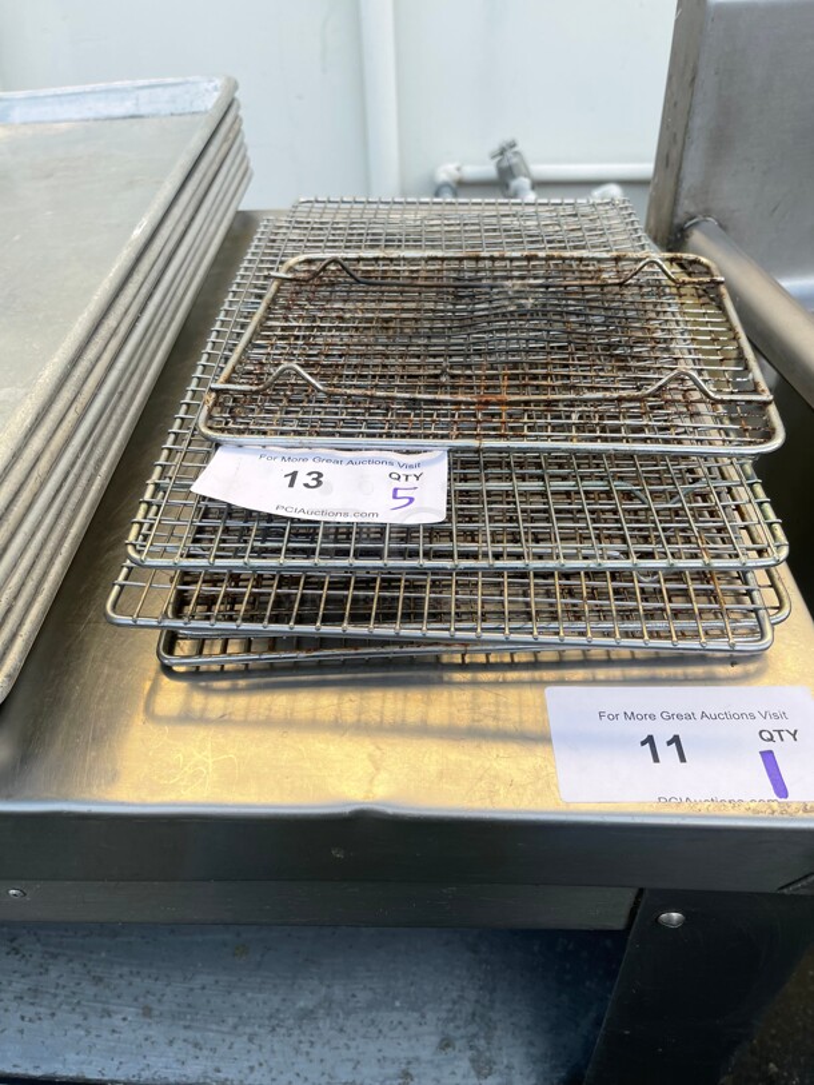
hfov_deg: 53.1
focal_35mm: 26
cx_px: 407
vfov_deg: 67.3
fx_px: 815
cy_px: 542
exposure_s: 1/496
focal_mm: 5.1
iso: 32
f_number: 1.6
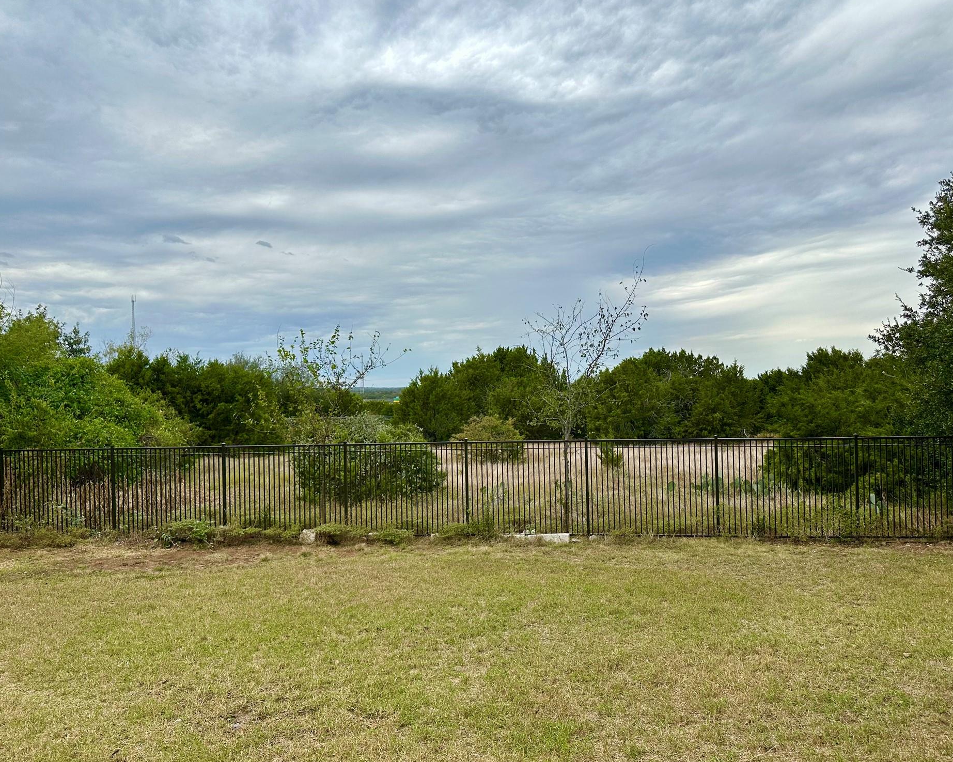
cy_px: 384
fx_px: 733
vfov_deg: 54.9
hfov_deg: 65.9
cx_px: 517
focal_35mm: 26
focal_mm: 6.86
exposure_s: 1/2410
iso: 80
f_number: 1.78
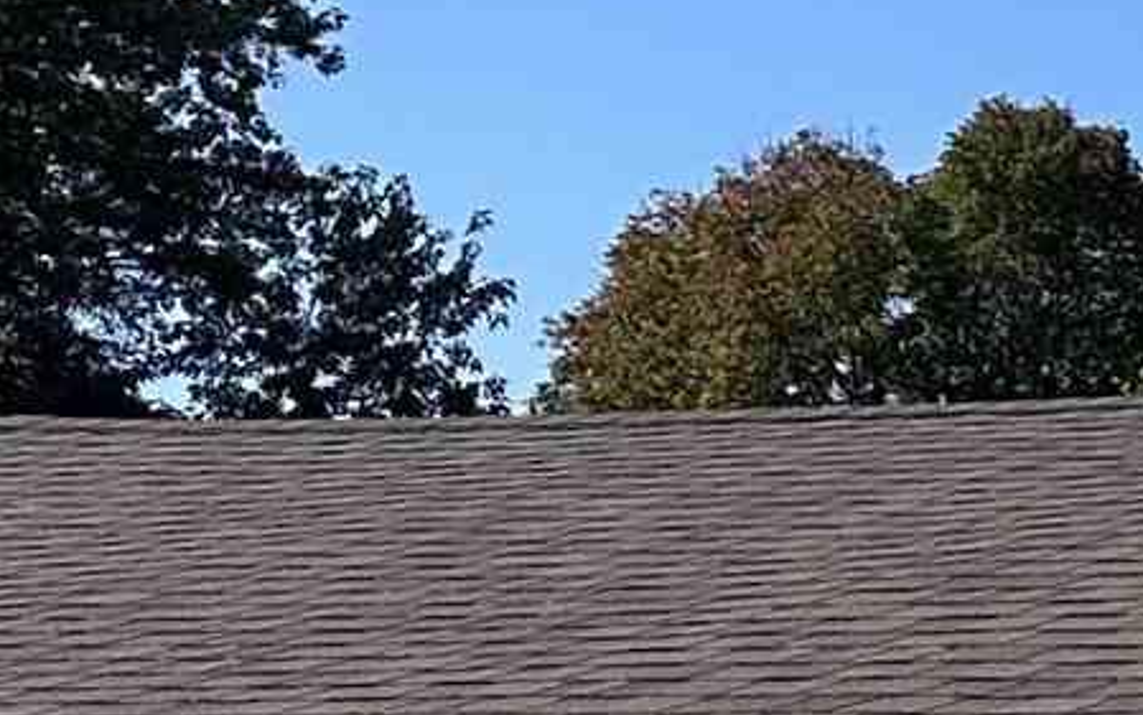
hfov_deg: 9.1
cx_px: 3643
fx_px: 5422
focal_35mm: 174
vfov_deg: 7.5
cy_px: 906
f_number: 1.78
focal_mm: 6.86
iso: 80
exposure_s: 1/5263
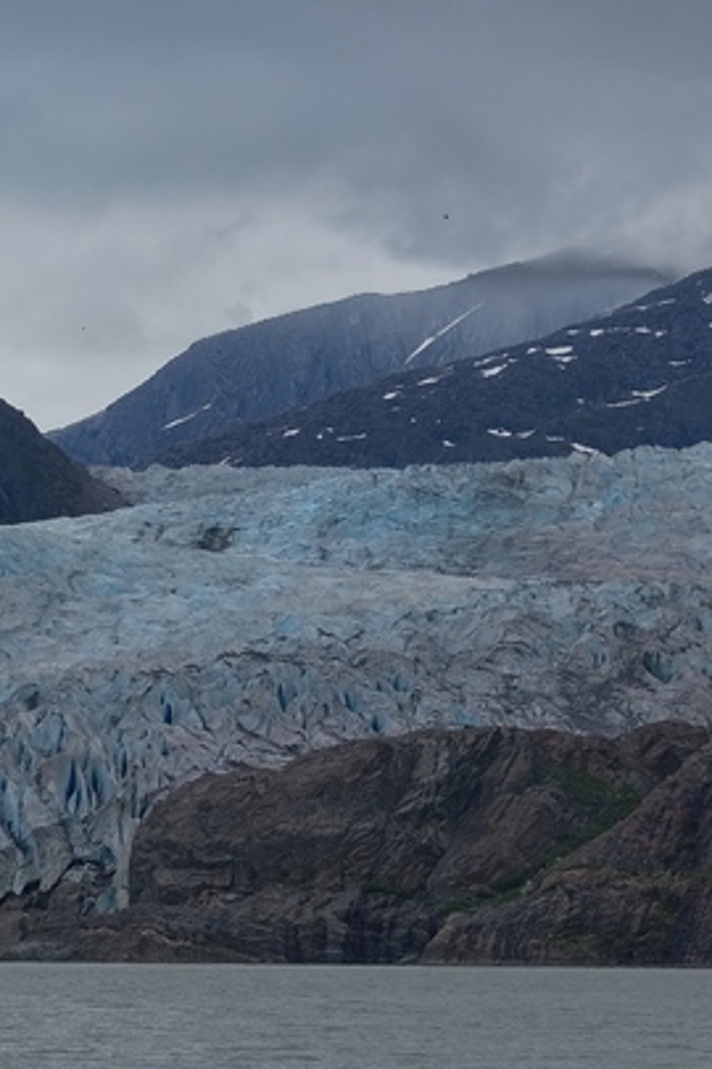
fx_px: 5814
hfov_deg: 7.0
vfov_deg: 10.5
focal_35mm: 196
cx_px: -8
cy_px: 710
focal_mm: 62
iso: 100
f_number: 9
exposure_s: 1/320
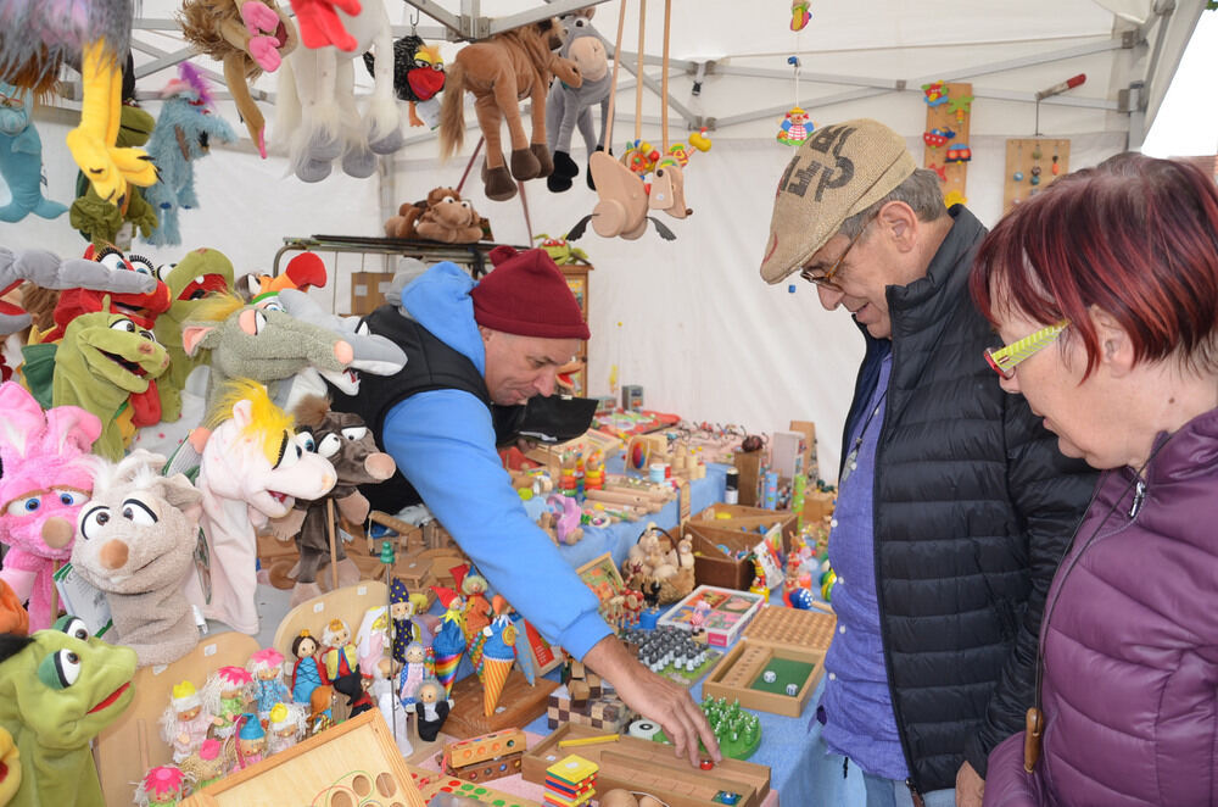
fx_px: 911
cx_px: 609
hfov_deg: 67.5
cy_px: 404
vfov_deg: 47.7
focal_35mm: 27
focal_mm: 18
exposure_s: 1/200
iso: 160
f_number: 3.5
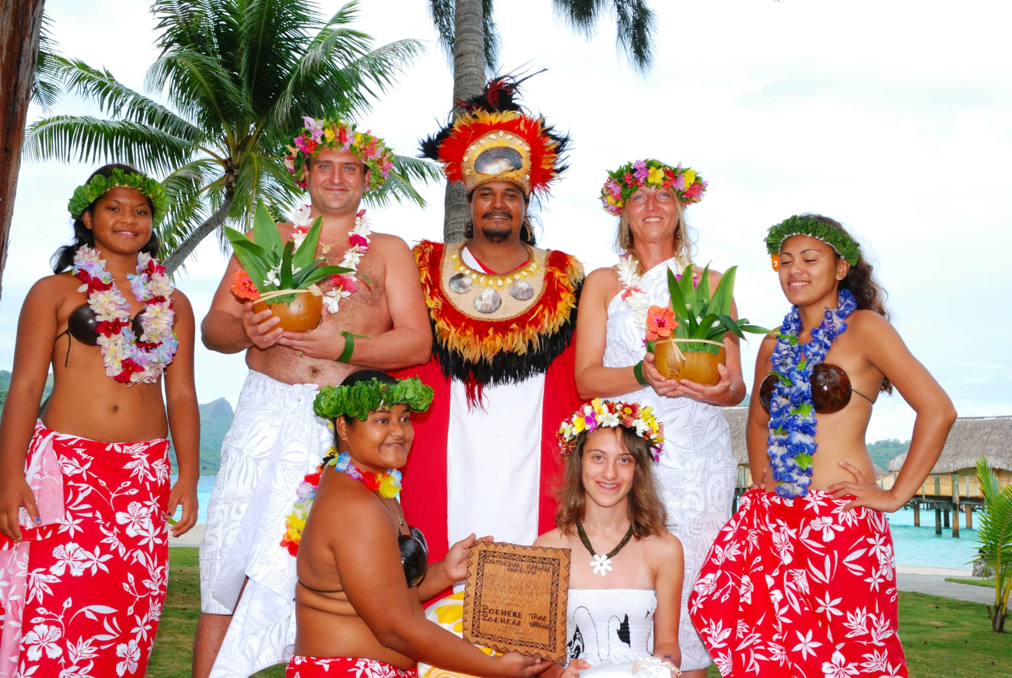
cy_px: 339
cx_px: 506
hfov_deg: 51.2
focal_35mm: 38
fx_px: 1055
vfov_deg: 35.6
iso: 800
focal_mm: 25
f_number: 20
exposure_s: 1/160
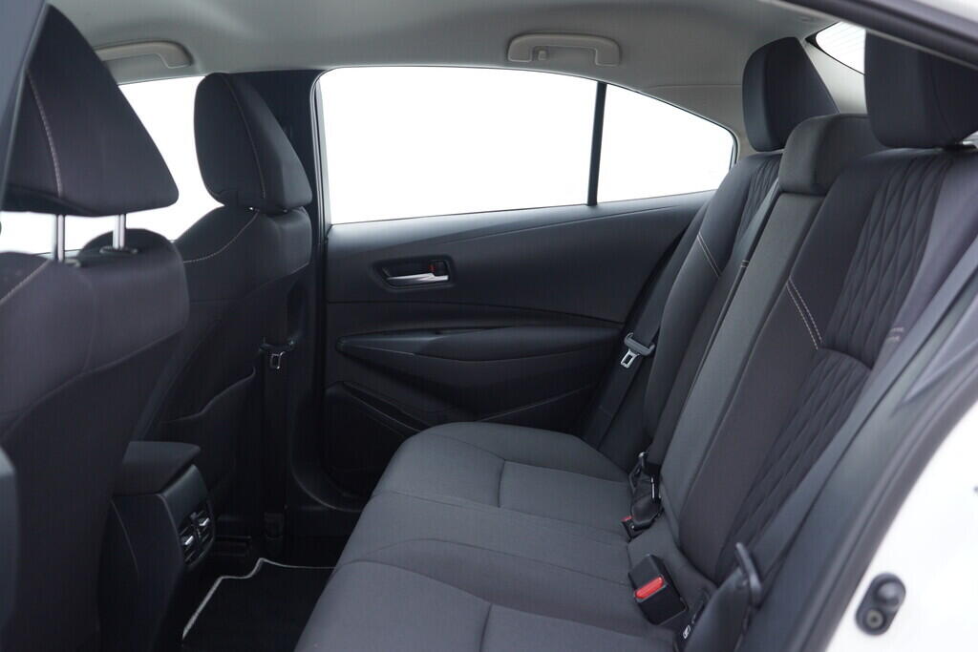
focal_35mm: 36
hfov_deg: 53.1
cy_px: 326
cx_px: 489
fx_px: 978
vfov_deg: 36.9
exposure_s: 1/40
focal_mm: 24
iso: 160
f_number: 2.8
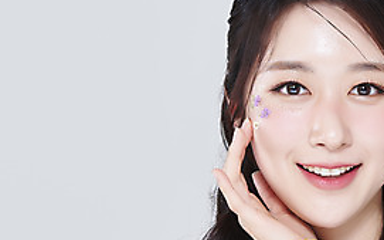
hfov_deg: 8.8
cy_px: 175
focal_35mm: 237
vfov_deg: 5.5
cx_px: 375
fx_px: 2479
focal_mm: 105
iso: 64
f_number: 11
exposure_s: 1/125
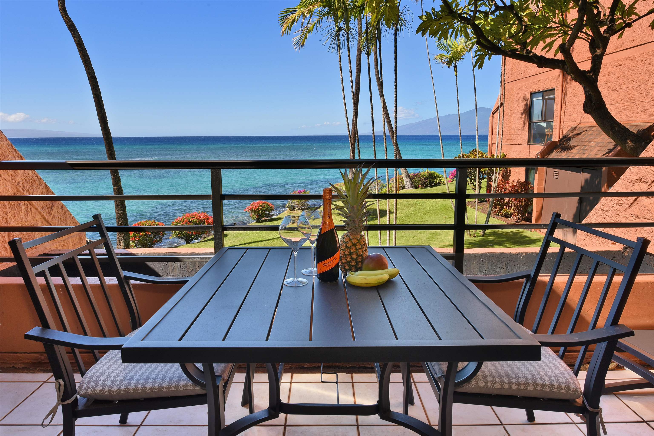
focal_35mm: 22
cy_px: 218
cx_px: 327
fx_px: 400
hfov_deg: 78.6
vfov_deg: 57.3
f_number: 16
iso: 100
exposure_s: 1/60
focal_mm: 22
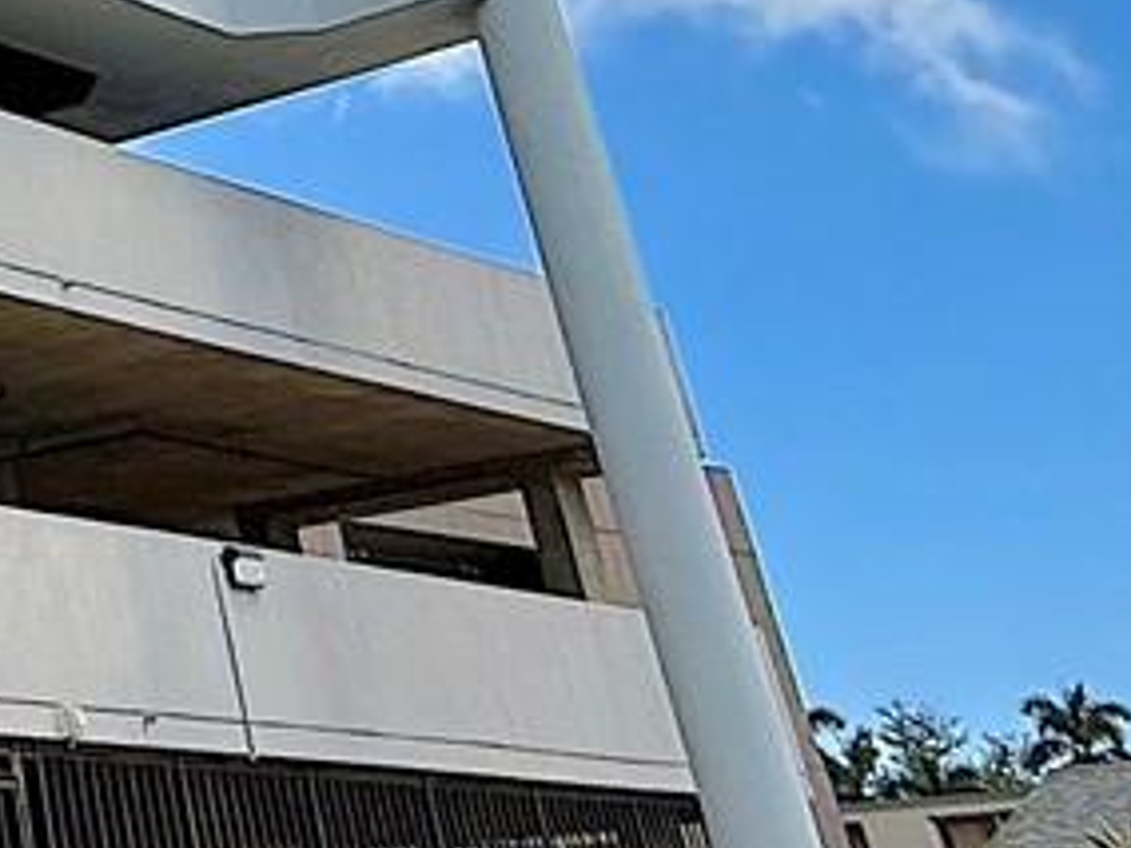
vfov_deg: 15.8
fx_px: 2581
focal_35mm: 79
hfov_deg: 20.4
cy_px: -685
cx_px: -669
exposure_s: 1/2506
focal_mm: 2.22
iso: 64
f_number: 2.2
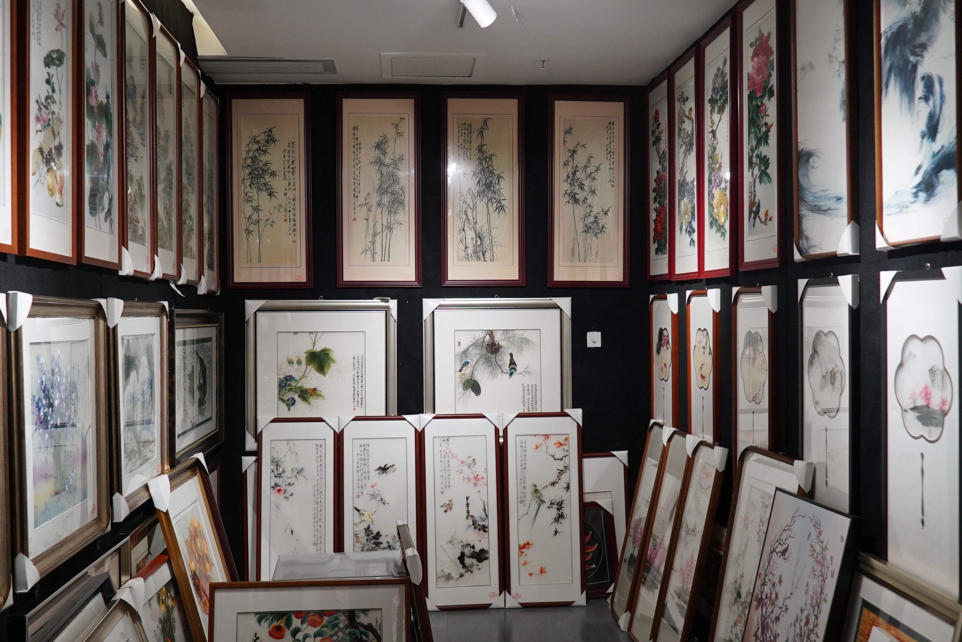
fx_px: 962
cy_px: 321
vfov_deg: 36.9
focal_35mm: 36
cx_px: 481
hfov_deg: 53.1
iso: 800
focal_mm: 24
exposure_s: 1/160
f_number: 4
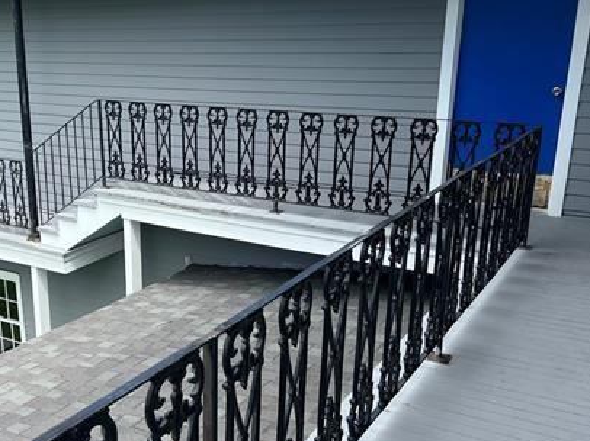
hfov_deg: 44.9
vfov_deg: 35.0
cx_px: 182
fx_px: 698
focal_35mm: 41
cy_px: 252
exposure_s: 1/1159
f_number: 1.5
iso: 50
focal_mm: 5.7
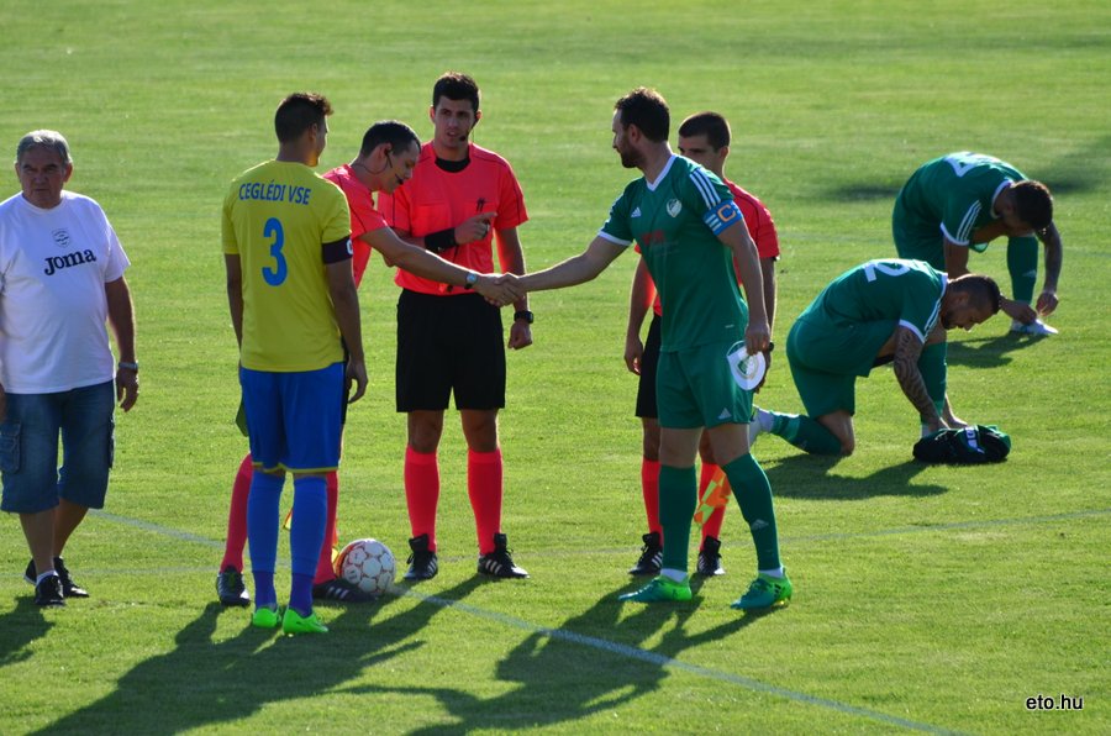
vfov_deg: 3.0
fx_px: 13858
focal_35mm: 450
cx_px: 556
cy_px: 368
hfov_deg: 4.6
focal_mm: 300
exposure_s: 1/1000
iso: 400
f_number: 5.6
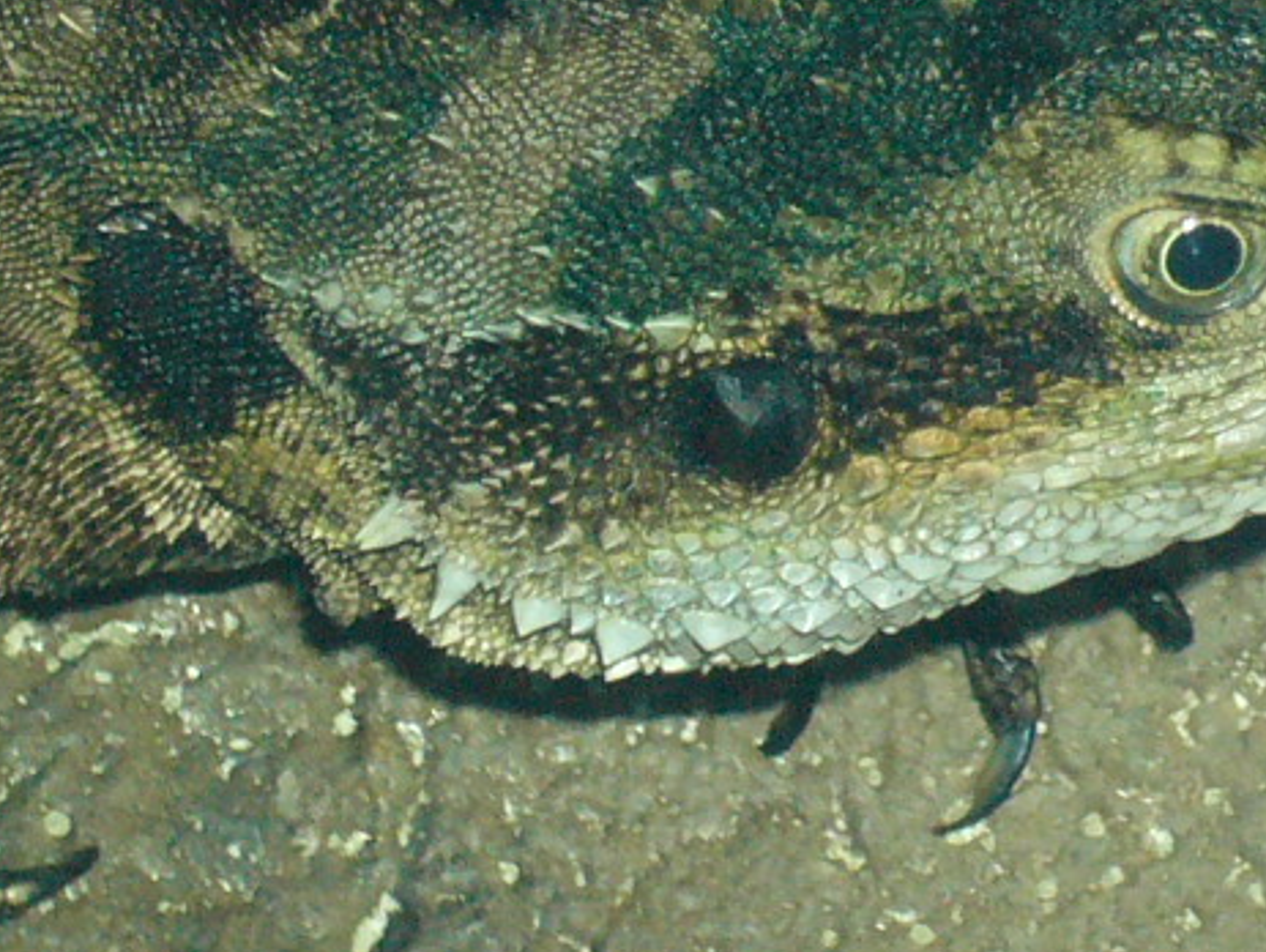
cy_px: -14
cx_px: 1058
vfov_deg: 5.1
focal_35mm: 290
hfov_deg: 6.8
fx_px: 10614
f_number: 4.9
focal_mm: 17.4
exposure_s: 1/60
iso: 300
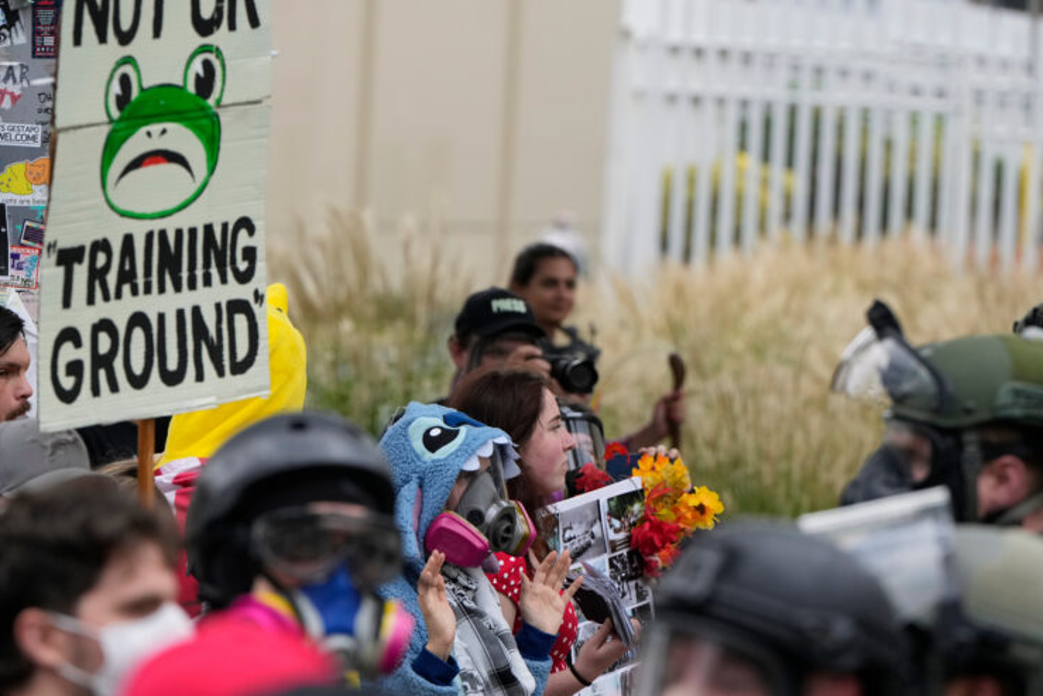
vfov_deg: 14.1
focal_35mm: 97
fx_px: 2811
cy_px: 403
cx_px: 504
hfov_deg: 21.0
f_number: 5
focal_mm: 70
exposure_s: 1/640
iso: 800
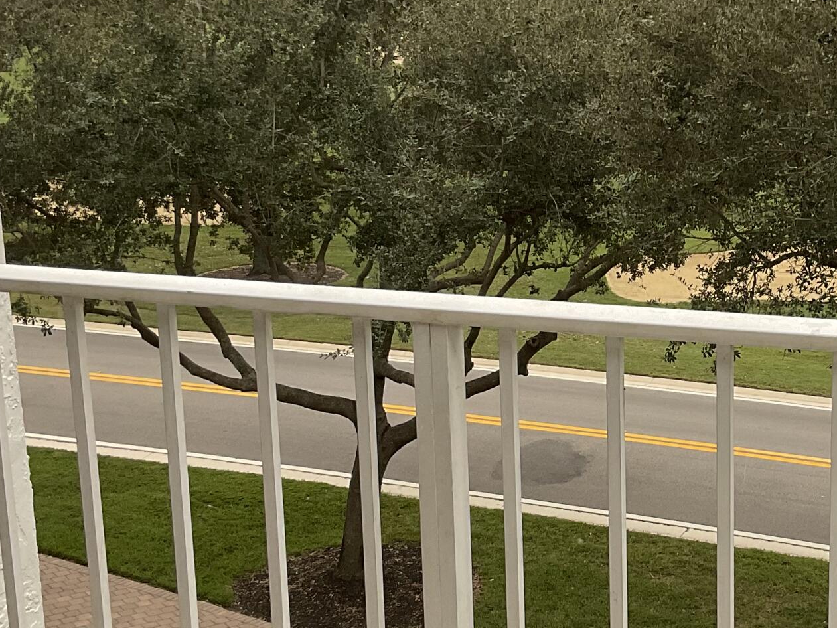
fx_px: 1669
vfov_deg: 21.3
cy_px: 313
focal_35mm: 69
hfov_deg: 27.3
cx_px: 725
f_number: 1.8
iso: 40
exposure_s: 1/122
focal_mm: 3
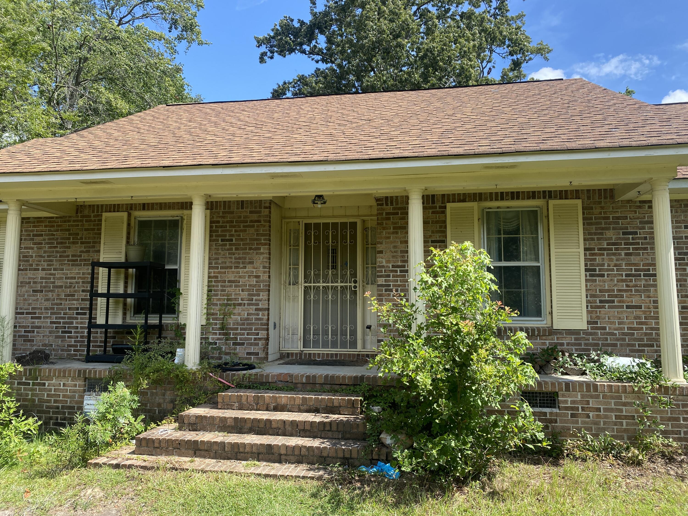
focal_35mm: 26
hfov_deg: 67.3
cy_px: 258
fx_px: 517
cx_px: 344
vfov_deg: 53.1
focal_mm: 4.25
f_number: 1.8
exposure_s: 1/1025
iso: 32
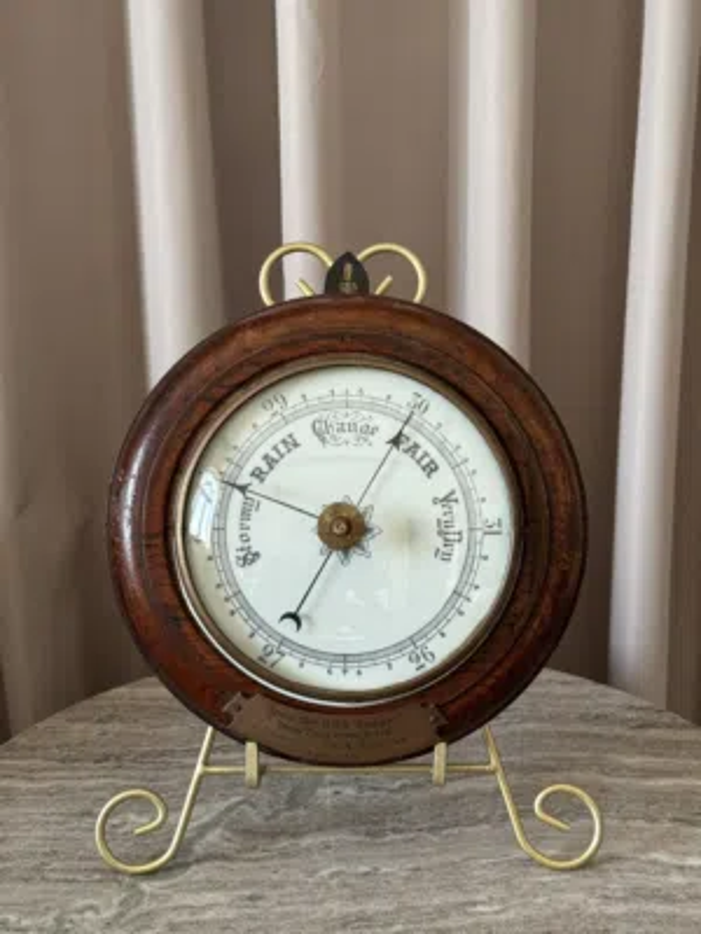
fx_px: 1296
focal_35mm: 48
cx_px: 350
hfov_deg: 30.3
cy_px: 467
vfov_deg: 39.7
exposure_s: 1/60
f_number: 1.78
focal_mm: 6.76
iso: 160
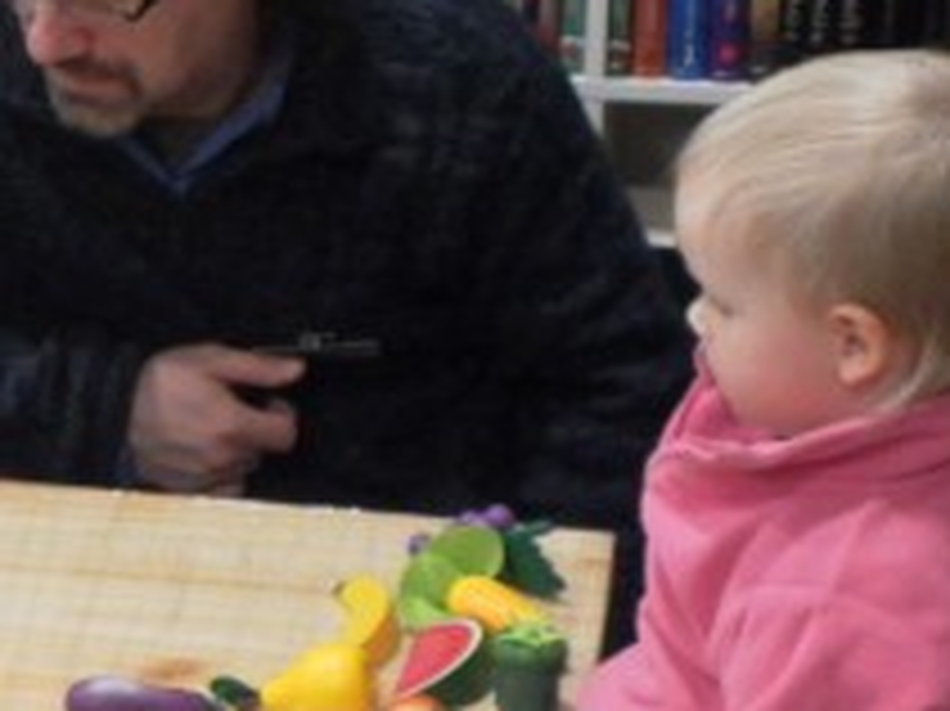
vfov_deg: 12.0
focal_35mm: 123
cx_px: -225
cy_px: 313
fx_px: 3374
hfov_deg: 15.4
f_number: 3.2
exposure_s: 1/20
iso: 400
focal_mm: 6.6
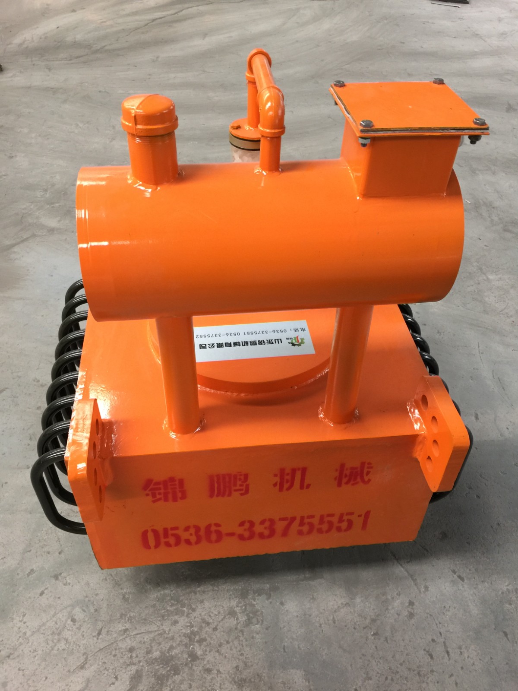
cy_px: 346
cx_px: 259
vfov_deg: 61.7
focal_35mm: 29
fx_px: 579
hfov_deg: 48.2
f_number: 2.2
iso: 64
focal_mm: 4.15
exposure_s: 1/17
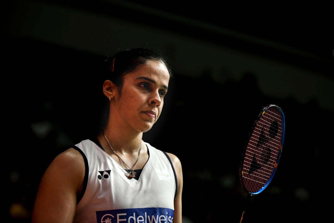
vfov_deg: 12.3
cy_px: 111
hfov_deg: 18.4
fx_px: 1030
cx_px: 167
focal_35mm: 111
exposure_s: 1/800
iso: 2000
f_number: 2.8
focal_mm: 110
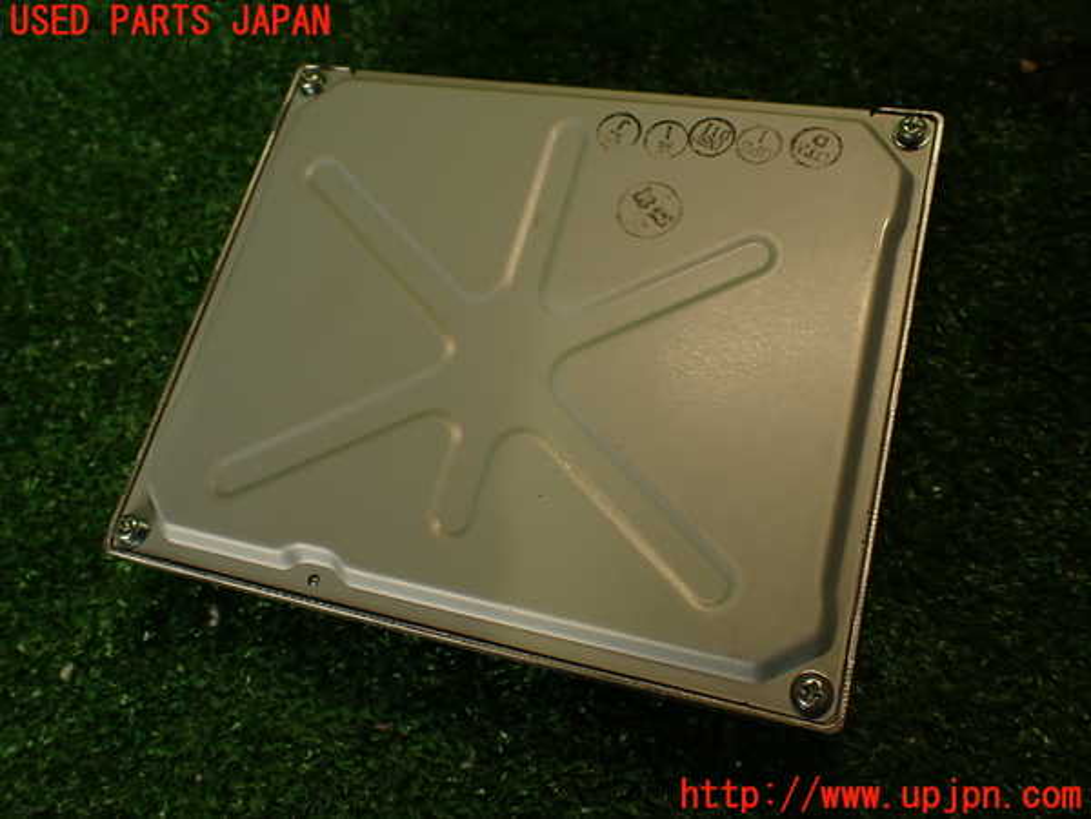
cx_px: 546
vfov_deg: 44.2
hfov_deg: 56.8
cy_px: 410
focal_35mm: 32
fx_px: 1009
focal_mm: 5.79
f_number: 2.4
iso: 100
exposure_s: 1/60
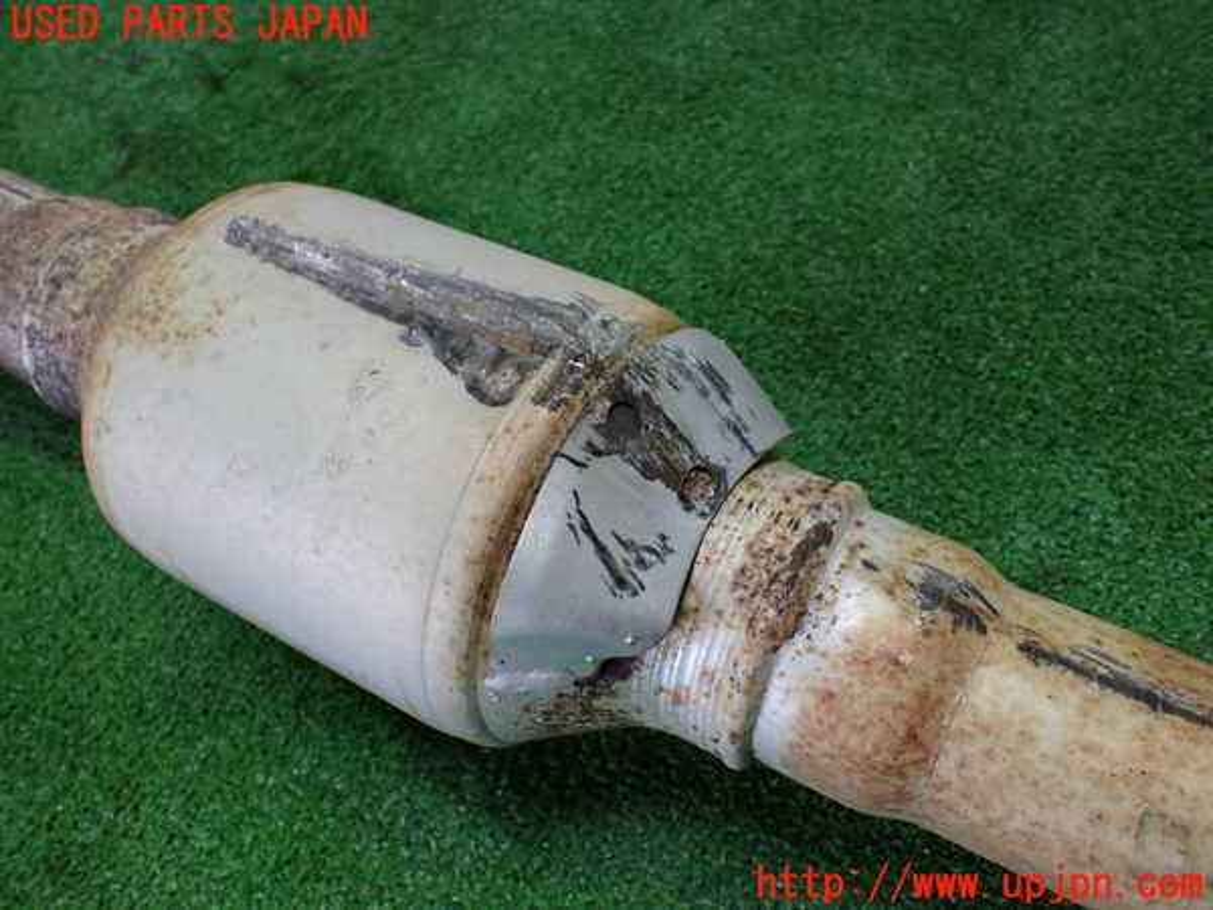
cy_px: 455
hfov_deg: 60.0
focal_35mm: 30
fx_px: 1051
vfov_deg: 46.8
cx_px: 606
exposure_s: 1/125
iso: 500
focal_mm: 5.4
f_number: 2.3
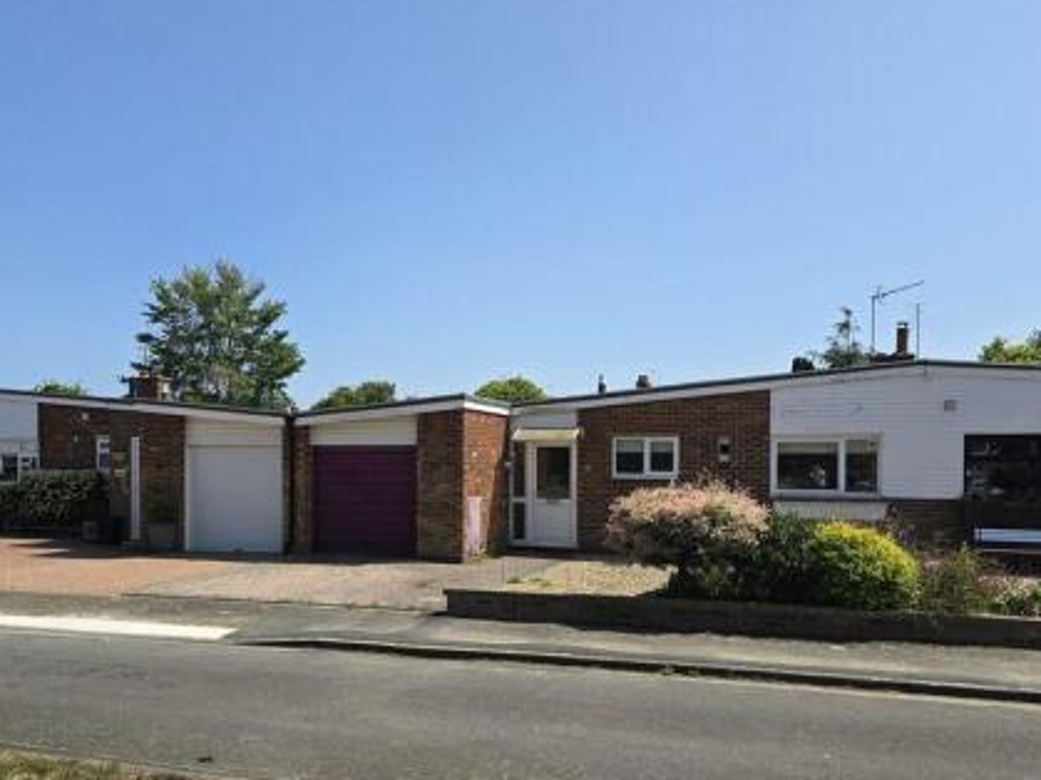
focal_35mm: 32
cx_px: 476
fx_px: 962
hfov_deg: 56.7
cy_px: 468
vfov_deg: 43.9
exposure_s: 1/960
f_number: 1.7
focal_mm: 6.3
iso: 12
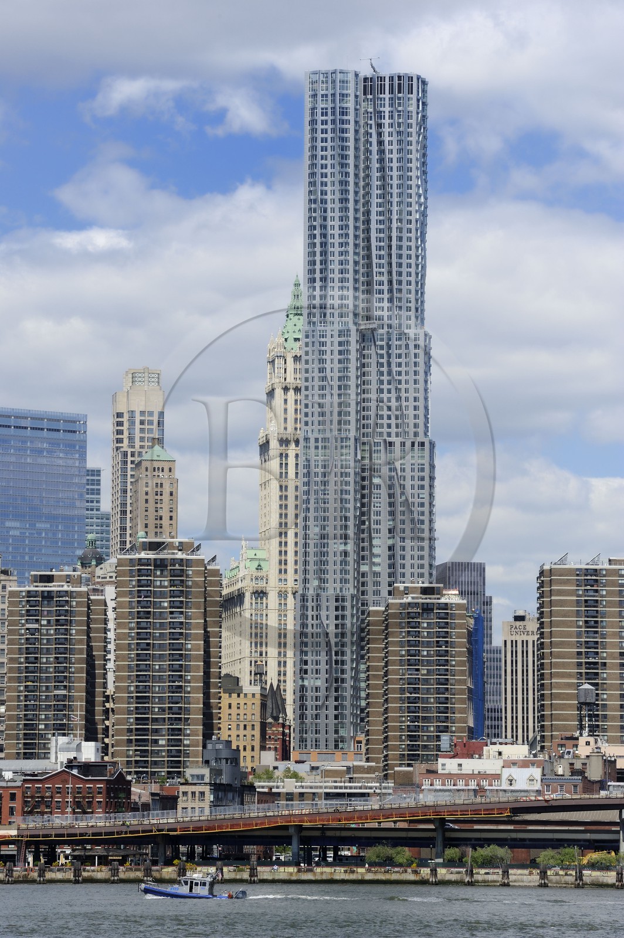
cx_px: 312
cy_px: 469
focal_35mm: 135
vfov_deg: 15.2
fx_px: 3516
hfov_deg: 10.1
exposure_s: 1/250
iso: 200
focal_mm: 135
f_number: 13
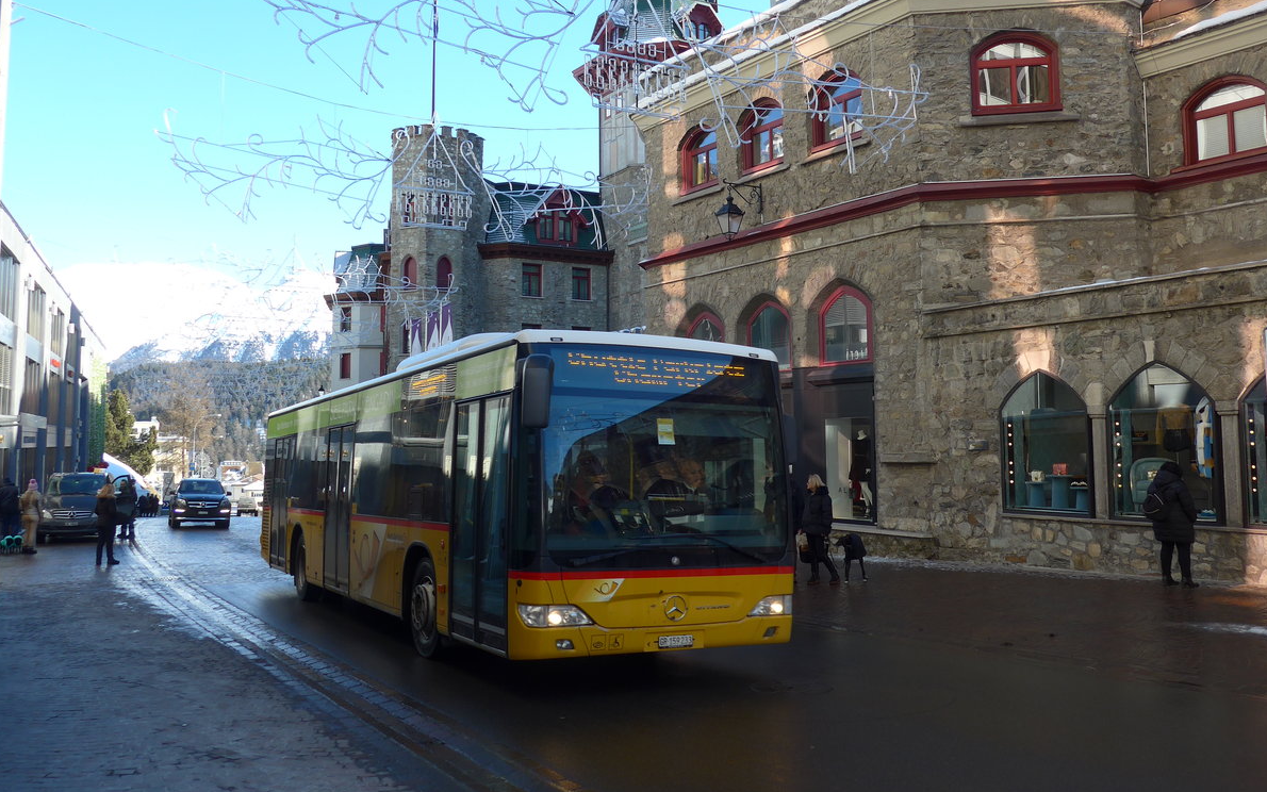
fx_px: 1071
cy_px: 345
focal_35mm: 31
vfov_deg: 40.5
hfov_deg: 61.2
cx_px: 634
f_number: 2.8
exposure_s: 1/400
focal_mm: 6
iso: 80
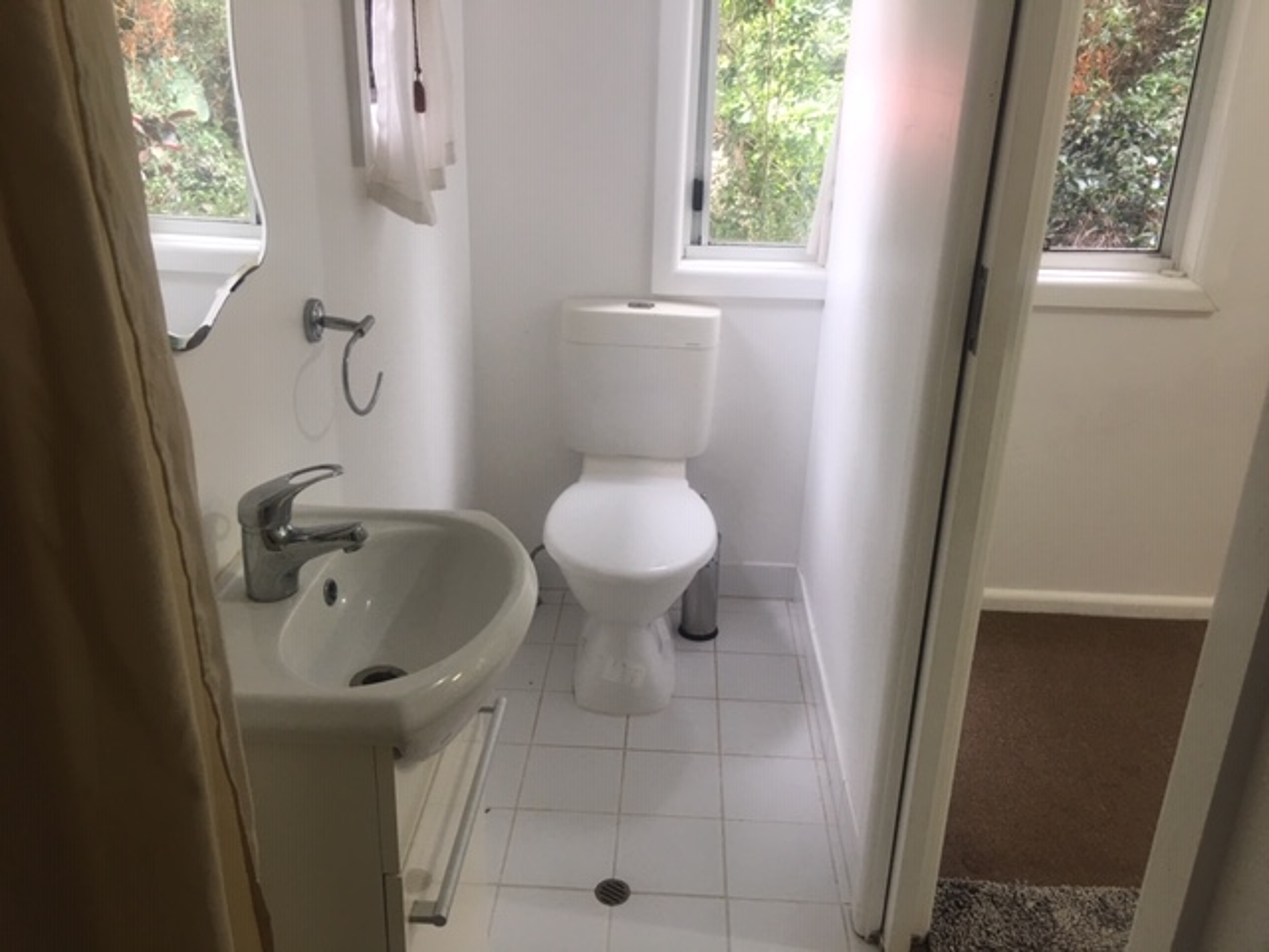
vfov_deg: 48.2
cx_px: 634
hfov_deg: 61.7
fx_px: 1063
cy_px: 476
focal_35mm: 29
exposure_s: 1/17
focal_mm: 4.15
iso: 50
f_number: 2.2
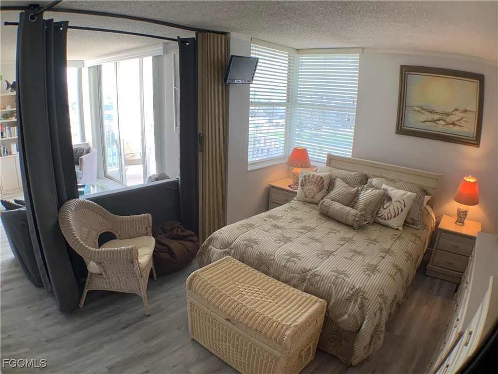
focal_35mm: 29
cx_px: 249
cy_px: 187
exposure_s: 1/120
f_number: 1.8
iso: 50
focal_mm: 3
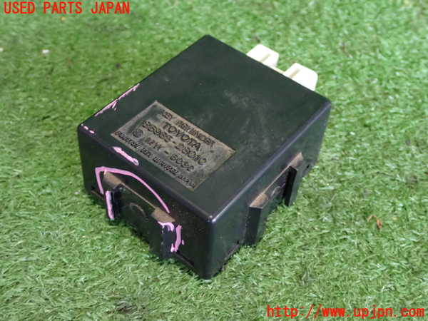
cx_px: 214
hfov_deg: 42.9
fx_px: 544
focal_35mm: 44
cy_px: 160
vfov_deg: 32.9
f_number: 2.9
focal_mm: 7.84
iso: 1250
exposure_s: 1/20
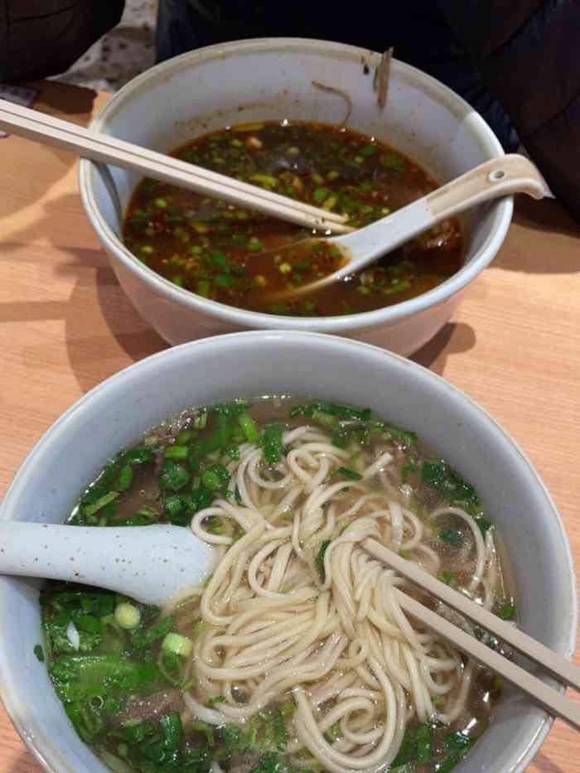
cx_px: 290
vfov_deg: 22.3
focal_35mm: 88
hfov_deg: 16.8
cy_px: 386
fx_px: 1966
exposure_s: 1/40
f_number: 1.6
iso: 50
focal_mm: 4.2
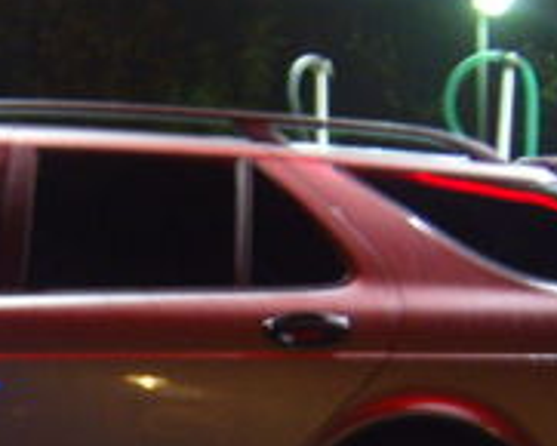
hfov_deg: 15.3
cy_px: 477
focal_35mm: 121
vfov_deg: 12.6
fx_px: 1996
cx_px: -111
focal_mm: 7.4
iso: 200
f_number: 2.8
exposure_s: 1/4
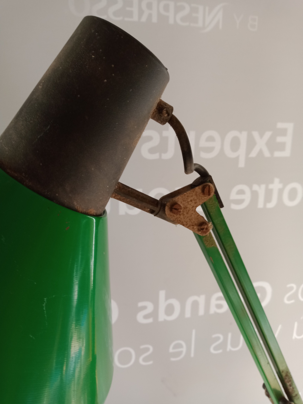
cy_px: 202
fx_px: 315
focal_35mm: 27
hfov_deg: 51.4
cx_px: 152
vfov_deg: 65.3
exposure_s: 1/33.3
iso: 215
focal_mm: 3.54
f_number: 2
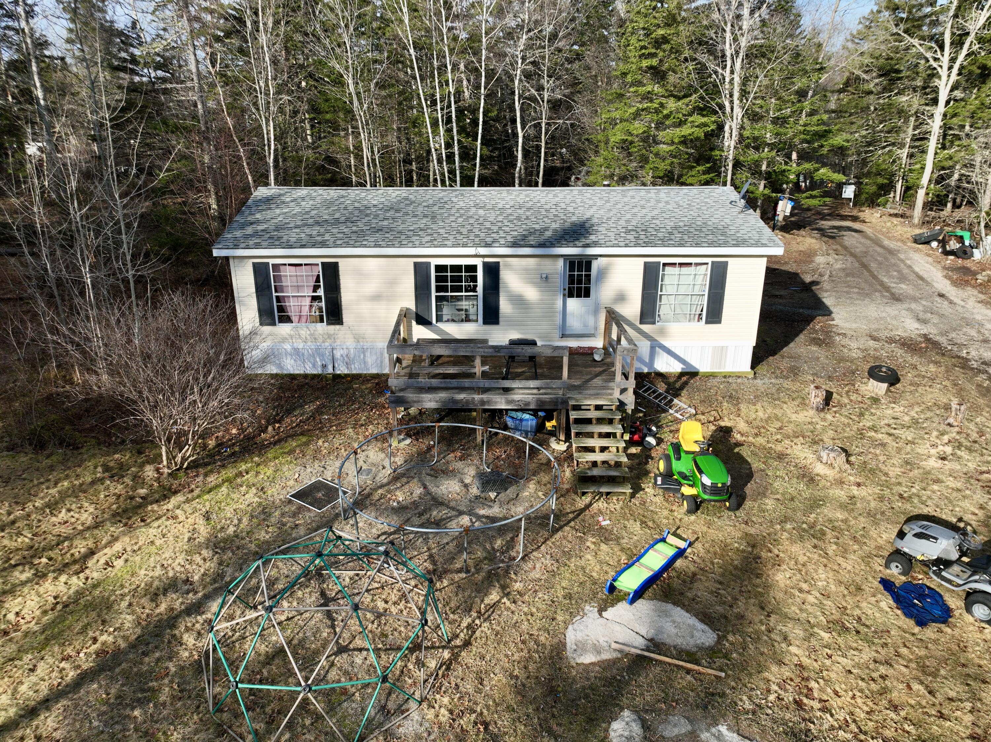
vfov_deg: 56.8
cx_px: 496
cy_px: 371
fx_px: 687
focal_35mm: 24
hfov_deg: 71.6
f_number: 2.8
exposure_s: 1/3200
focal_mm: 12.29
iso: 180
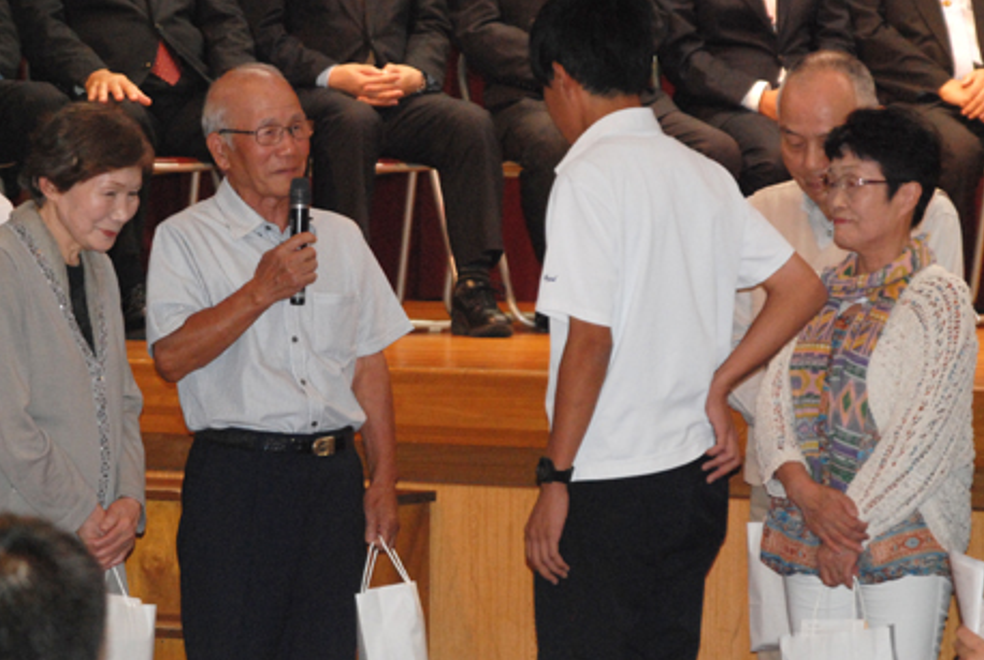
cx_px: 354
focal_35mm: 216
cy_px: 273
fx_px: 5913
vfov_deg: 6.4
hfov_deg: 9.5
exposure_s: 1/60
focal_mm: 110
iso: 1600
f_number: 5.6
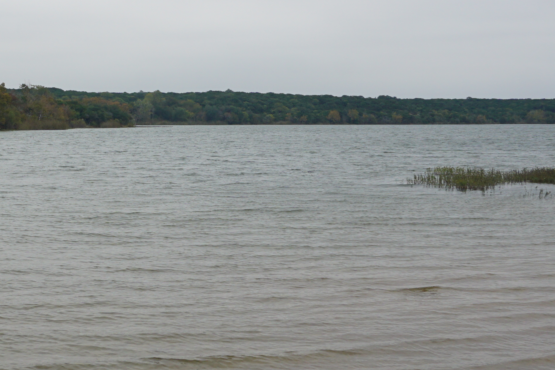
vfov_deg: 17.9
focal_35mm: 76
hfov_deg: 25.8
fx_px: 1171
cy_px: 170
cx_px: 53
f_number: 11
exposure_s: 1/125
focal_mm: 16
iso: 100
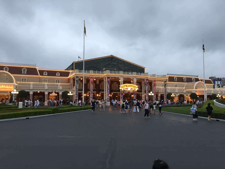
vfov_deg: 48.2
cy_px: 84
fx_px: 188
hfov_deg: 61.7
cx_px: 112
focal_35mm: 29
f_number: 2.2
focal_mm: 4.15
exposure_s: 1/30
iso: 64
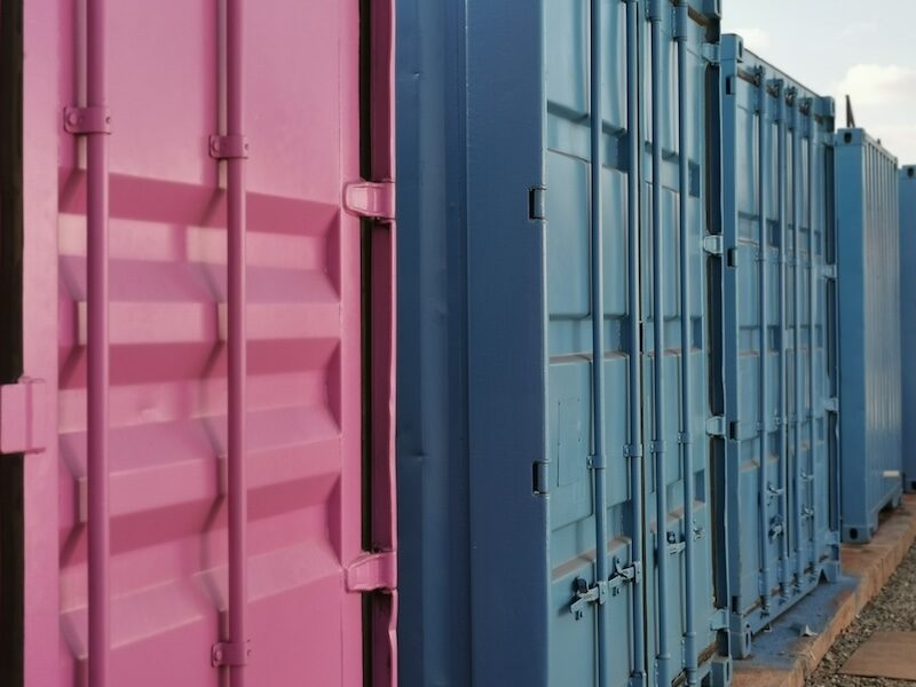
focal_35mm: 54
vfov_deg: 27.0
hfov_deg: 35.5
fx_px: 1429
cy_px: 344
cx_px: 458
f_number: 4
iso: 50
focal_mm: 5.56
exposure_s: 1/1575
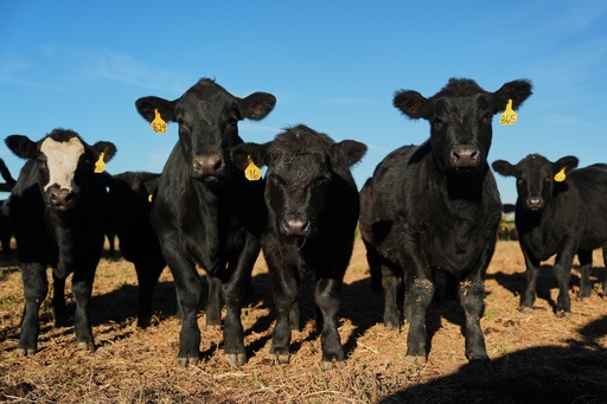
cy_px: 202
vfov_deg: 37.8
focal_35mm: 35
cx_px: 304
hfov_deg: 54.4
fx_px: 590
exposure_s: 1/3200
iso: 400
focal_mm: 35
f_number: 2.8
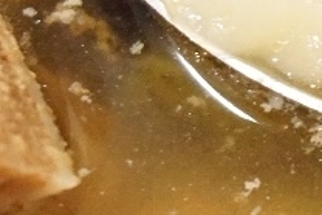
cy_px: -41
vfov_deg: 5.8
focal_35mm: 236
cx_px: 396
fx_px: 2112
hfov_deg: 8.6
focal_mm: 32
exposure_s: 1/40
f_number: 5
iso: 3200
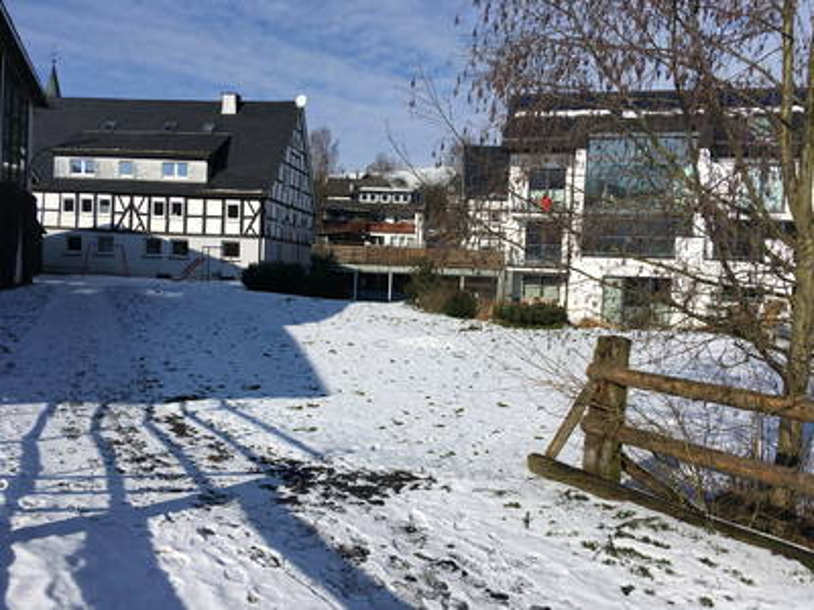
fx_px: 682
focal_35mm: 29
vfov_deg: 48.2
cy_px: 305
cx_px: 407
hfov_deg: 61.7
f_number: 2.2
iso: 25
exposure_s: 1/2564
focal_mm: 4.15
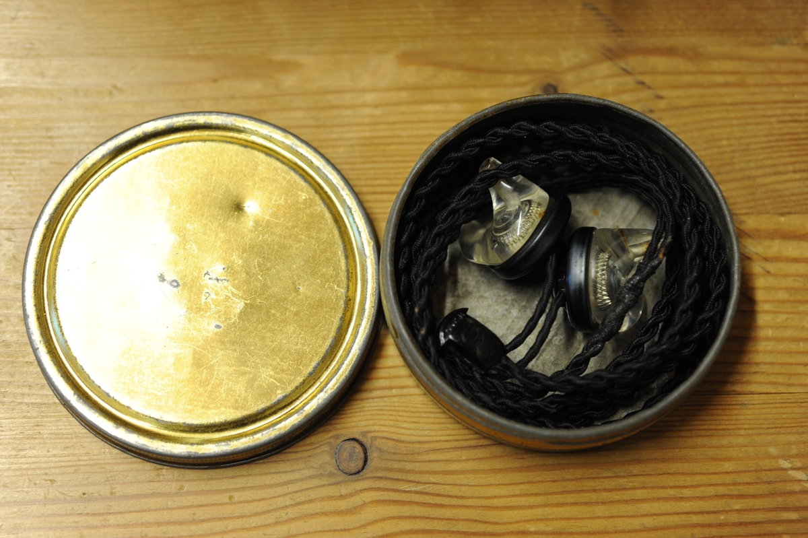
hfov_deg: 33.4
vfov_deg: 22.6
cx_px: 404
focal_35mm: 60
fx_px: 1346
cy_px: 269
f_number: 4.5
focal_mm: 60
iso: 1000
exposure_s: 1/80
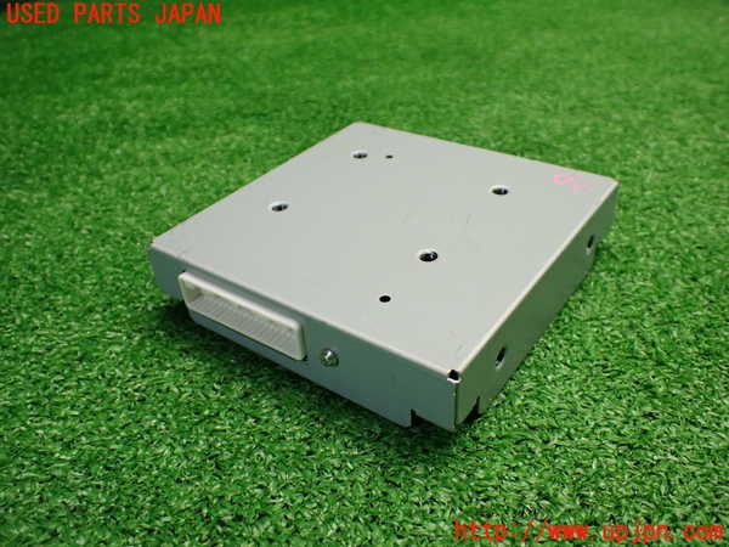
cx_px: 364
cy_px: 274
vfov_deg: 46.8
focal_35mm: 30
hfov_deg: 60.0
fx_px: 632
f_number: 2.3
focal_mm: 5.4
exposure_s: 1/125
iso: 500
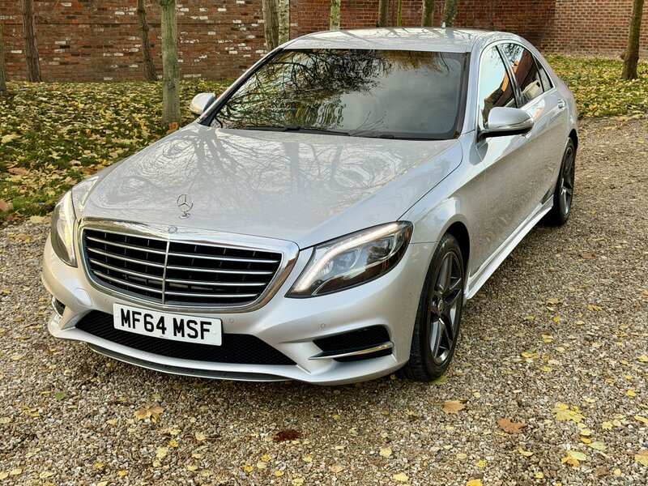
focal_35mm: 48
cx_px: 324
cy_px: 243
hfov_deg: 39.7
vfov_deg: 30.3
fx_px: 899
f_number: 1.78
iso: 64
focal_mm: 6.76
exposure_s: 1/239
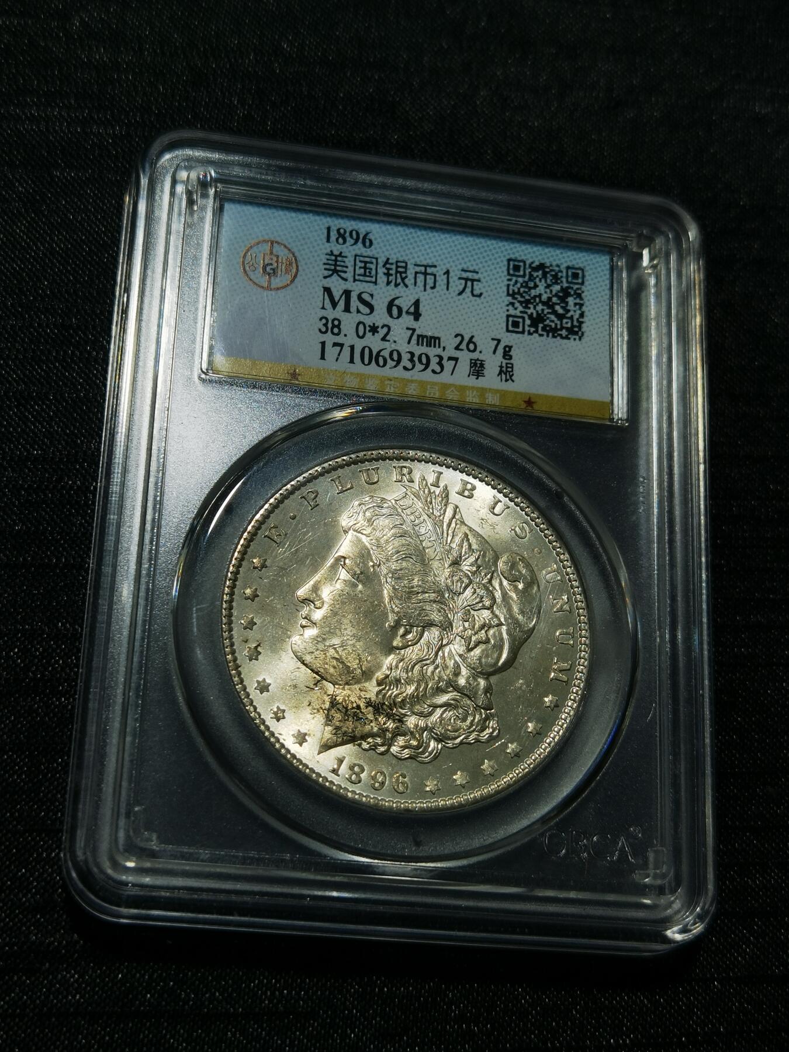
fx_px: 1702
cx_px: 394
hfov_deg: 26.1
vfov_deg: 34.3
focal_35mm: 56
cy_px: 526
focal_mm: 6.67
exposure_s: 1/135
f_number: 1.9
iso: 50
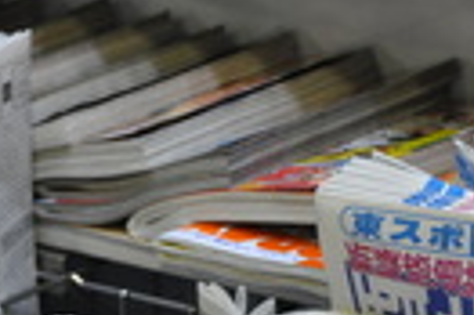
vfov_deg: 4.8
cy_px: 496
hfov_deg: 7.3
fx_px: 3708
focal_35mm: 282
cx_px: 76
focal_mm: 56
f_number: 4.8
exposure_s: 1/50
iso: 800
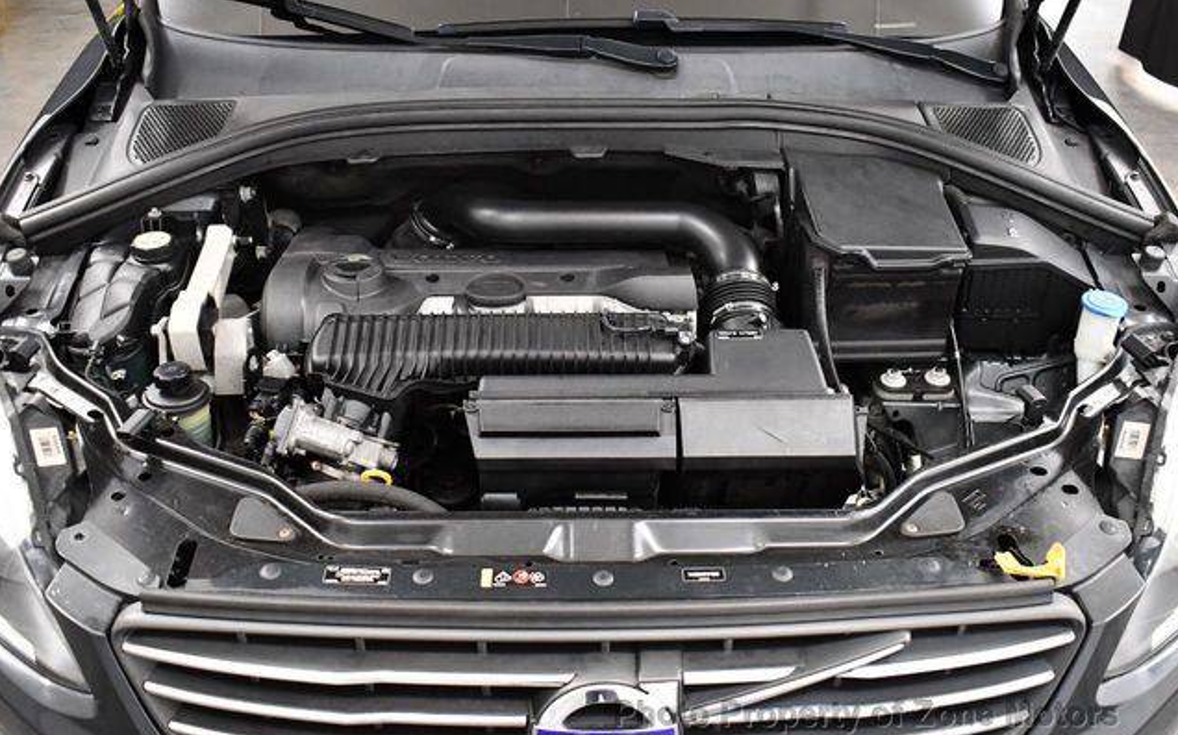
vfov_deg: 34.4
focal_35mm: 37
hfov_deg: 52.8
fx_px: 1187
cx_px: 587
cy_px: 353
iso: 3200
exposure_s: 1/125
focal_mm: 18
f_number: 3.5
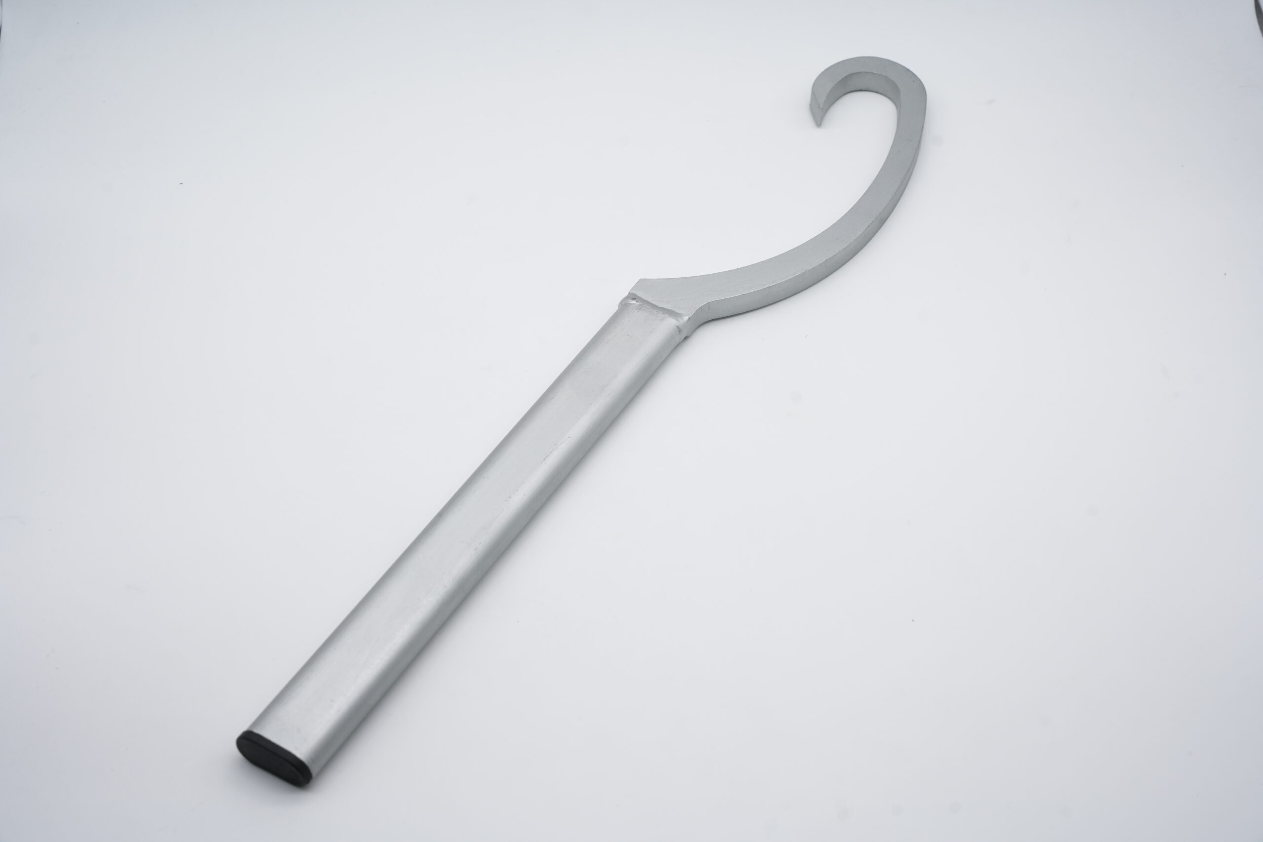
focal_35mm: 57
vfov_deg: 23.9
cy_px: 421
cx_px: 632
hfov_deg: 35.2
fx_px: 1989
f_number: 9
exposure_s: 1/250
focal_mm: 56.7
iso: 800
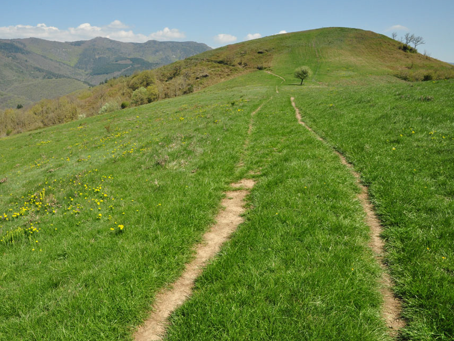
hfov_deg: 65.1
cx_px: 201
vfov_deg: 51.3
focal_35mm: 27
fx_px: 354
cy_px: 173
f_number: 16
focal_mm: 16
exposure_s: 1/160
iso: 400
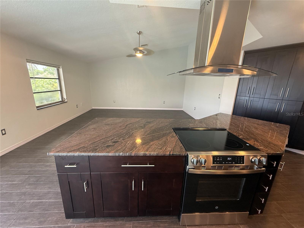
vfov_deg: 85.7
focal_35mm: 14
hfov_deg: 102.1
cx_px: 152
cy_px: 114
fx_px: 123
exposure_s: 1/60
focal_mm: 2.22
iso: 200
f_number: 2.2
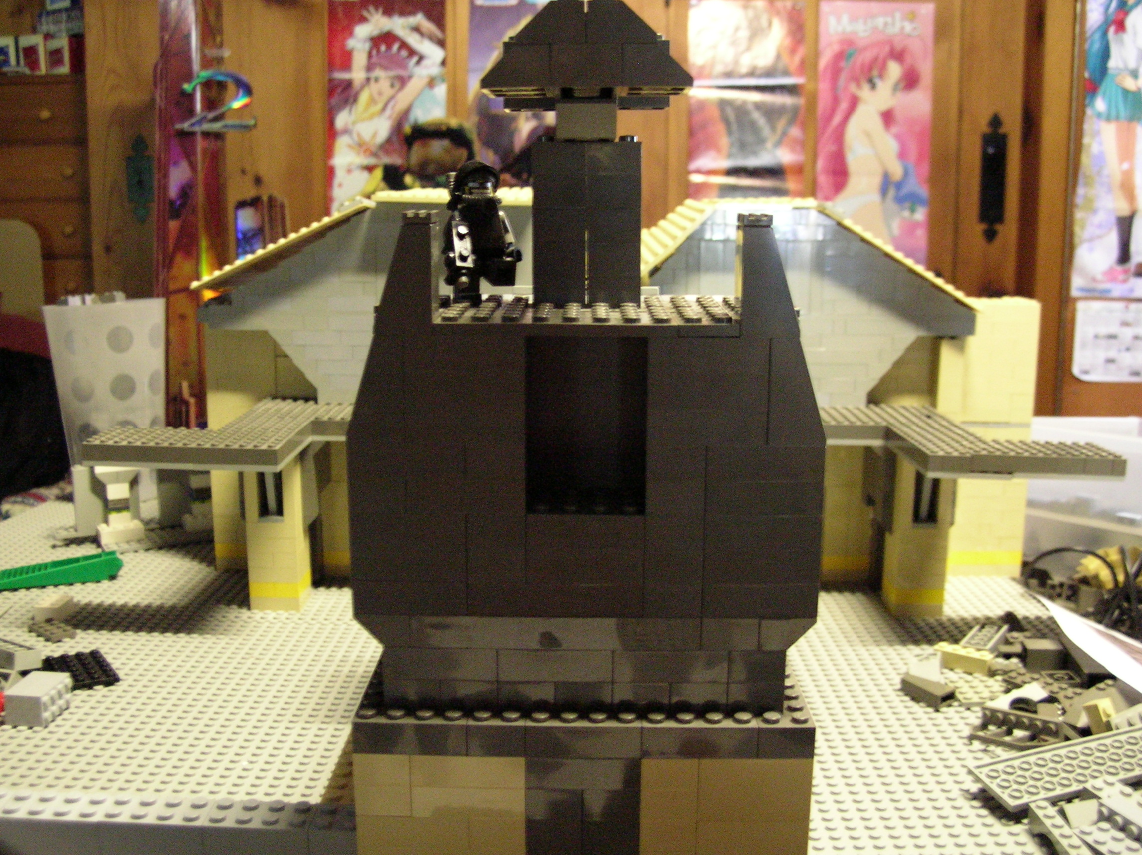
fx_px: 1187
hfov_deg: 51.4
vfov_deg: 39.6
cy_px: 428
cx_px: 571
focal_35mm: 36
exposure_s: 1/2.8
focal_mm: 6
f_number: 2.7
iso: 300
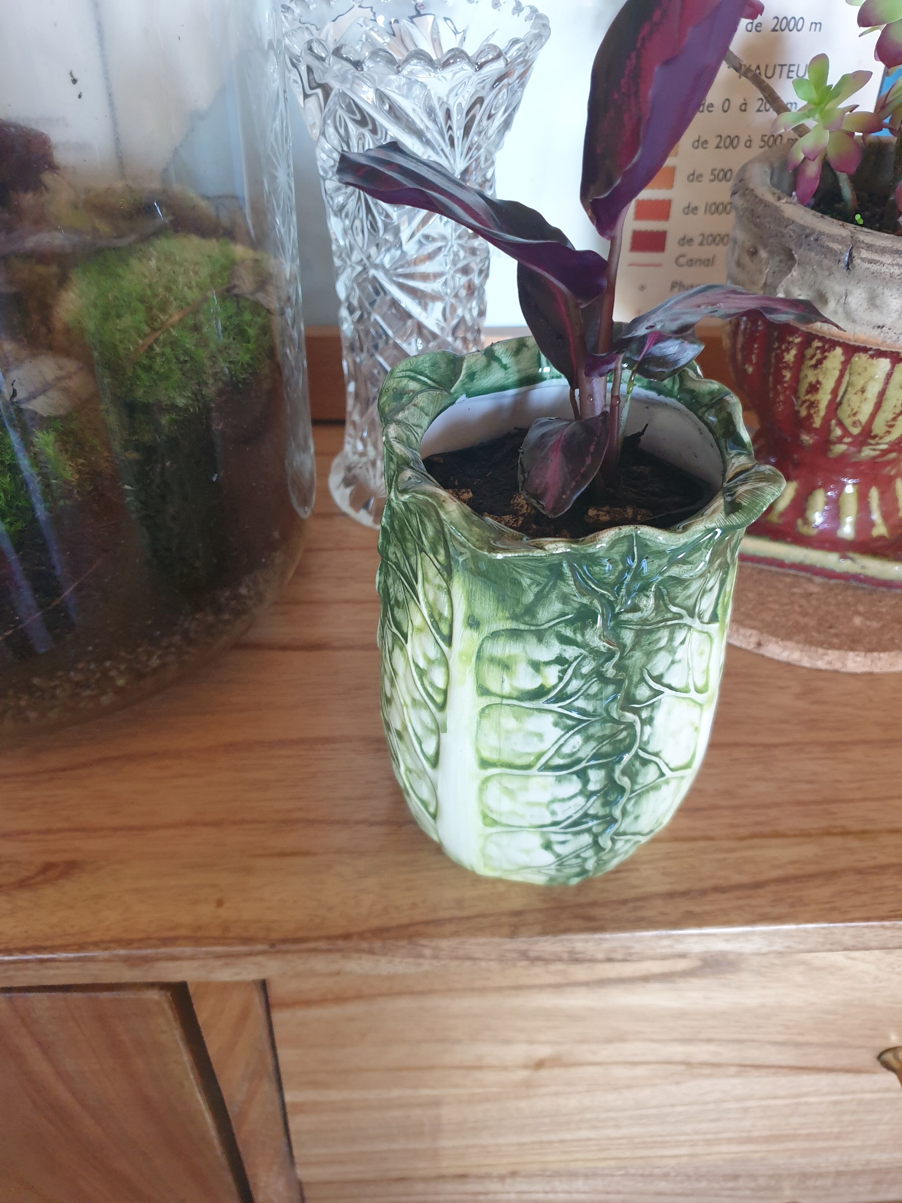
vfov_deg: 67.3
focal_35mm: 26
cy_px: 602
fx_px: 903
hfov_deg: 53.1
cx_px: 451
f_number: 1.5
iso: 250
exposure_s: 1/36
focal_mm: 4.3
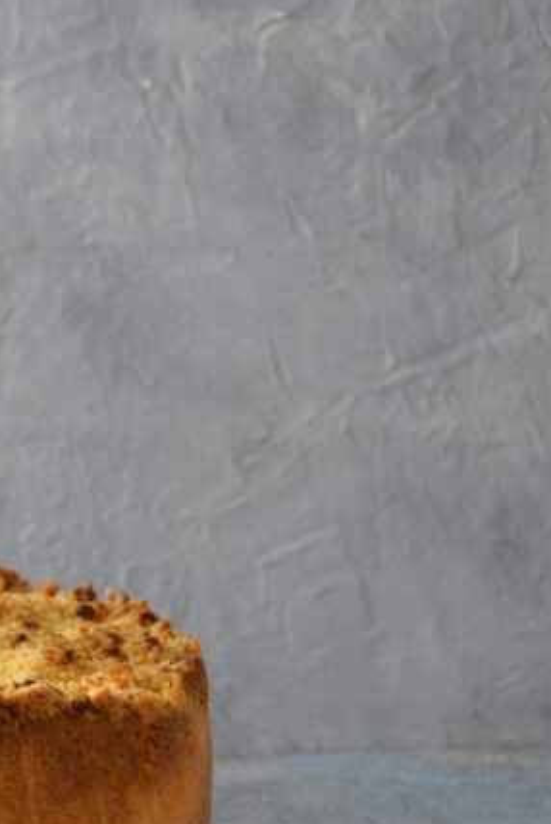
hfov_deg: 4.1
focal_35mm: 332
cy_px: 561
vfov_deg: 6.2
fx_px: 7613
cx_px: -223
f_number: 9
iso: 160
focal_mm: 95
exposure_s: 1/50
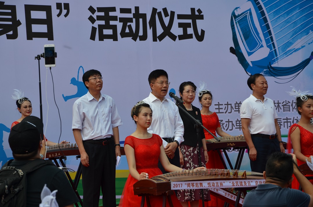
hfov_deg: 13.1
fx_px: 1366
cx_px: 156
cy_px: 104
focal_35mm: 158
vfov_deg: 8.7
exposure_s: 1/250
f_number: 8
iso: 160
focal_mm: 105
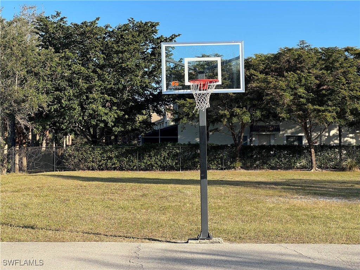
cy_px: 135
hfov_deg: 25.3
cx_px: 180
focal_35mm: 77
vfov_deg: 19.1
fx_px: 801
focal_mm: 9
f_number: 2.8
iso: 32
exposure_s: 1/377
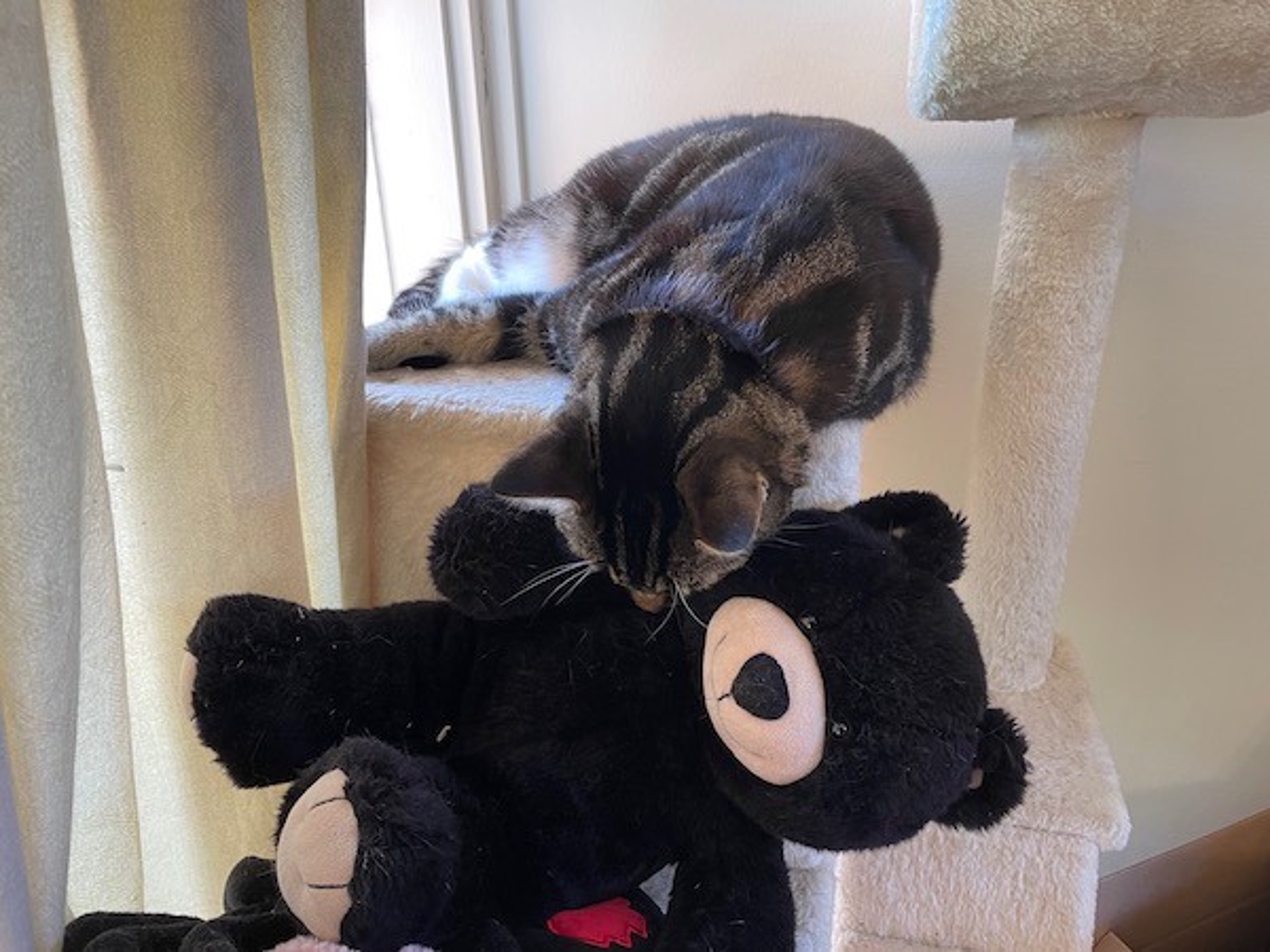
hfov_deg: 67.3
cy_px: 476
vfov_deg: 53.1
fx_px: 954
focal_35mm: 26
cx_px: 635
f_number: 1.6
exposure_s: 1/50
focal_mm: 4.2
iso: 100
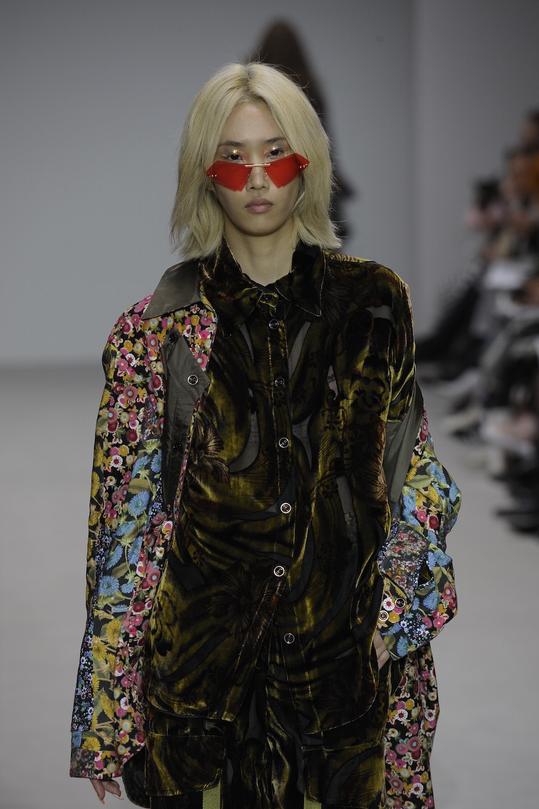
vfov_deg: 10.3
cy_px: 404
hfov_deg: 6.9
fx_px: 4498
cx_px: 270
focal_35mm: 200
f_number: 5
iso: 1000
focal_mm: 200
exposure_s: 1/500
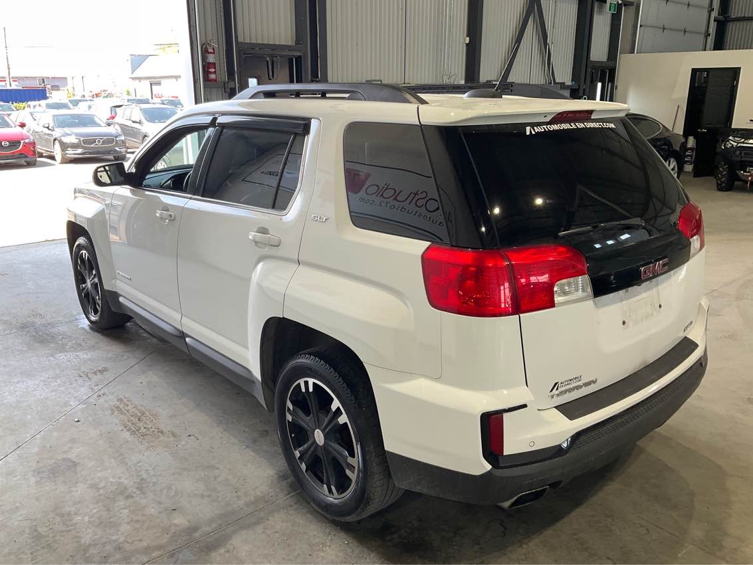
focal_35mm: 29
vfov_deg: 48.2
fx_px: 631
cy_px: 282
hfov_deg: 61.7
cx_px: 376
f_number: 1.8
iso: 40
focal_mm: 3
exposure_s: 1/120
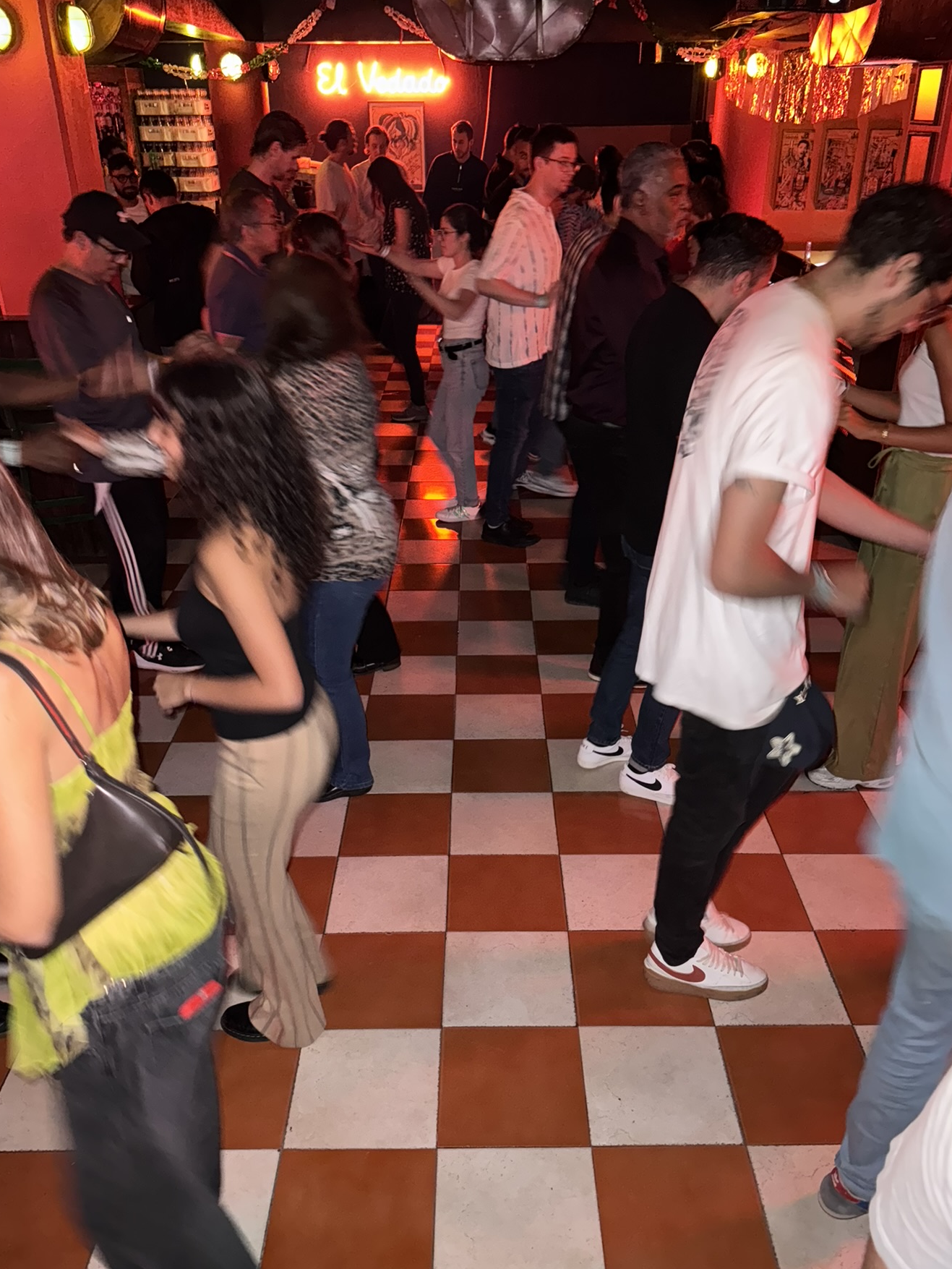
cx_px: 487
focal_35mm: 28
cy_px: 691
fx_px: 1026
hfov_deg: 49.8
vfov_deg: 63.3
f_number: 1.78
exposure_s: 1/12
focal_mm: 6.76
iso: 500
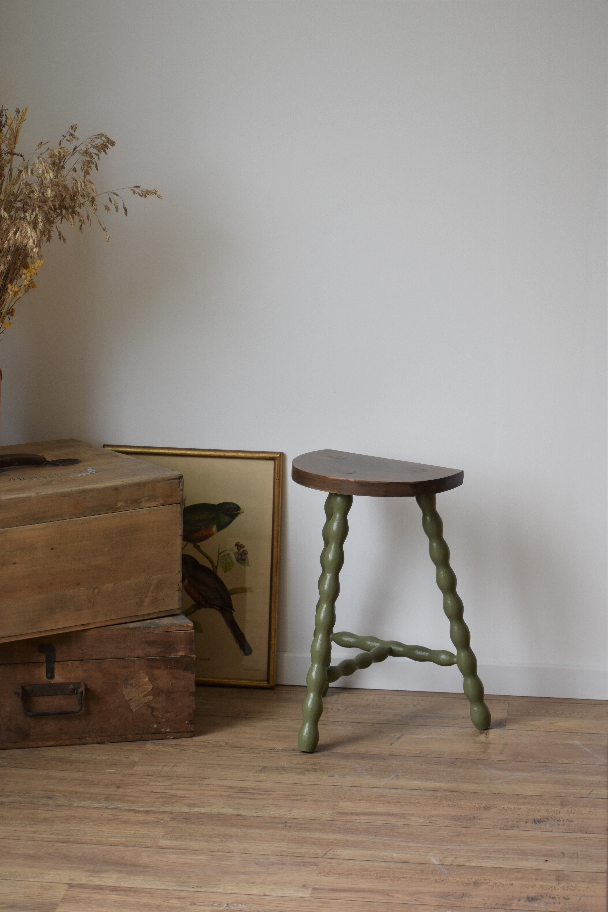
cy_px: 456
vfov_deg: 18.9
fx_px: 2736
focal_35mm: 108
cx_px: 304
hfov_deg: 12.7
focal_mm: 72
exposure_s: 1/125
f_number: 4.8
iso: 400
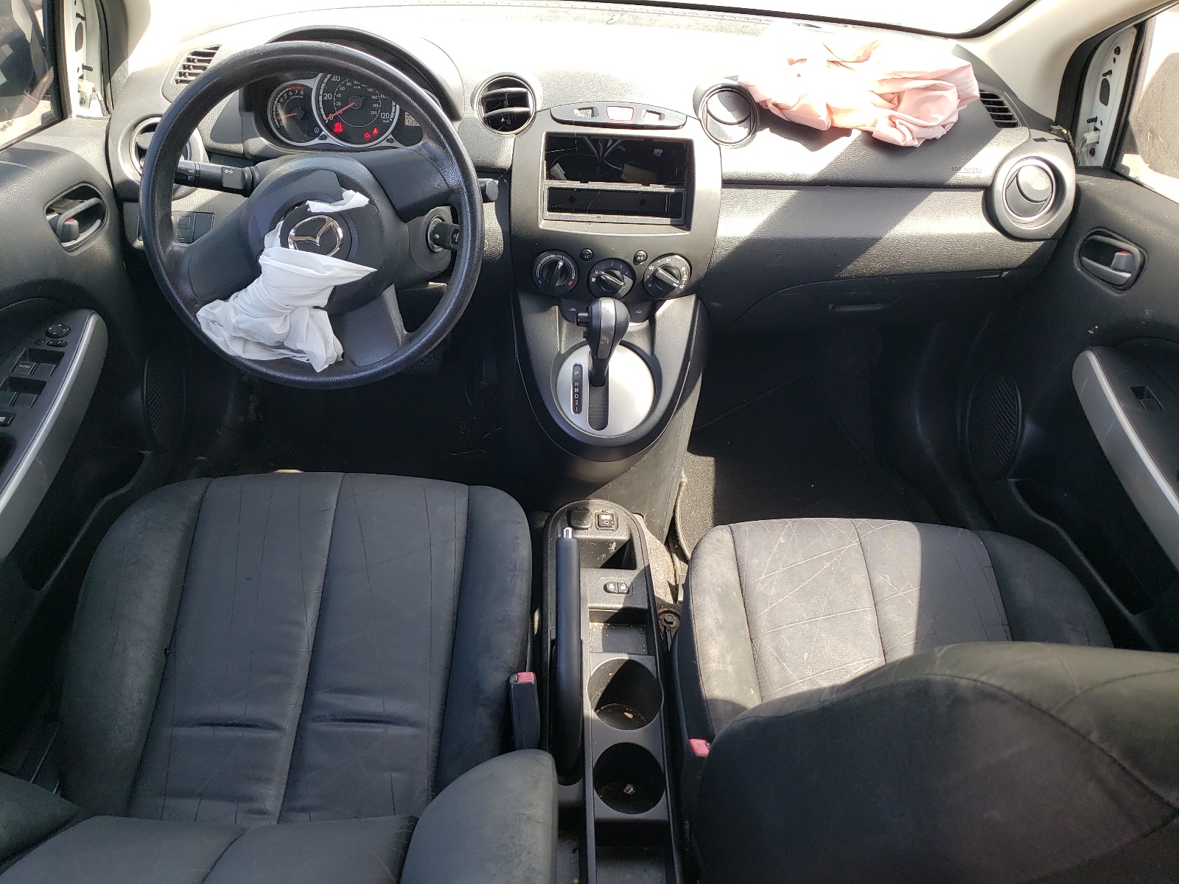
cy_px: 442
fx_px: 886
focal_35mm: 26
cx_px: 590
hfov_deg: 67.3
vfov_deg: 53.1
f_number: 1.5
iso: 50
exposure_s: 1/120
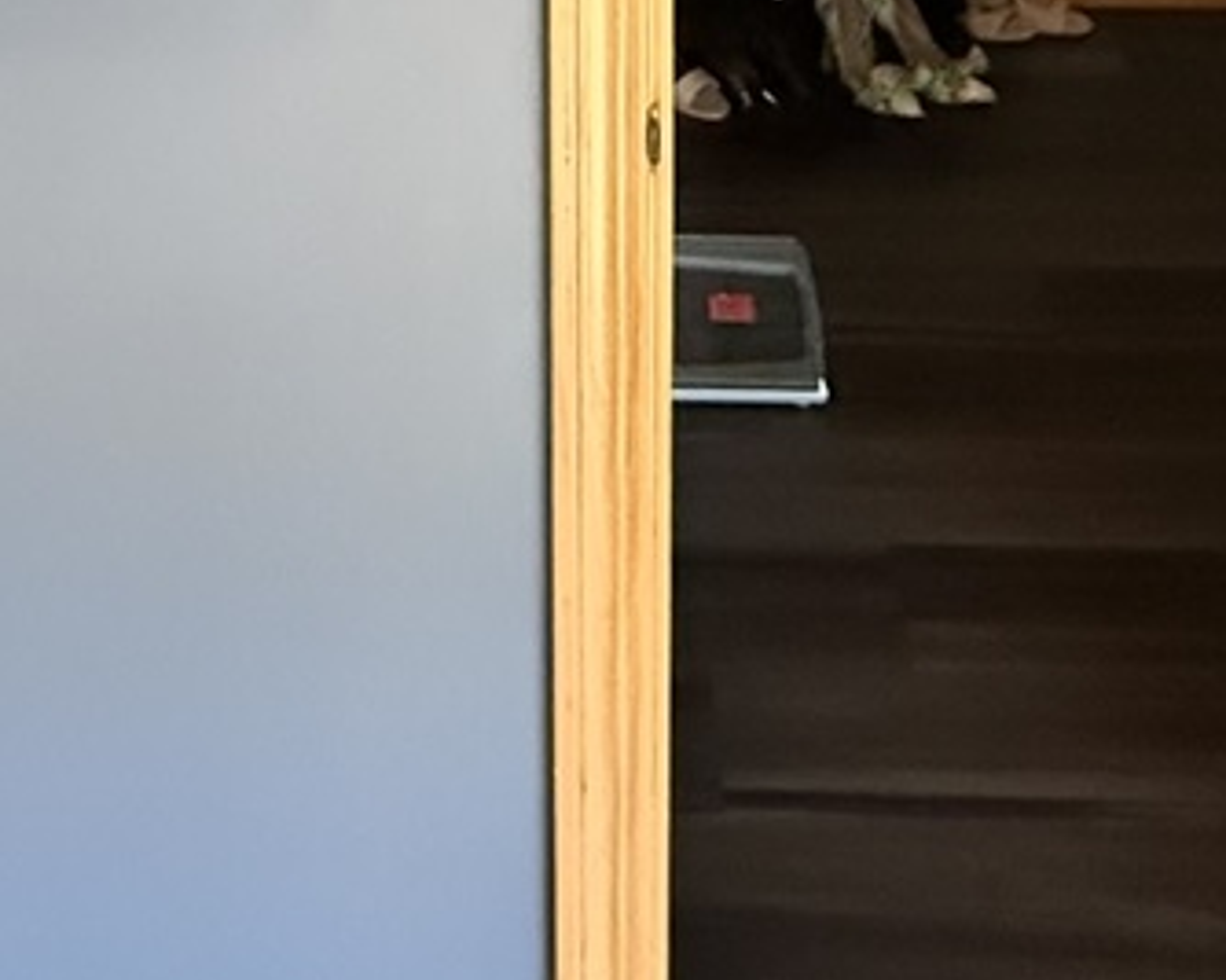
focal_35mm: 59
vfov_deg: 21.0
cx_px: 521
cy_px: -573
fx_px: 2140
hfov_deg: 31.9
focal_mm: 2.22
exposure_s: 1/60
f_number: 2.2
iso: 1250
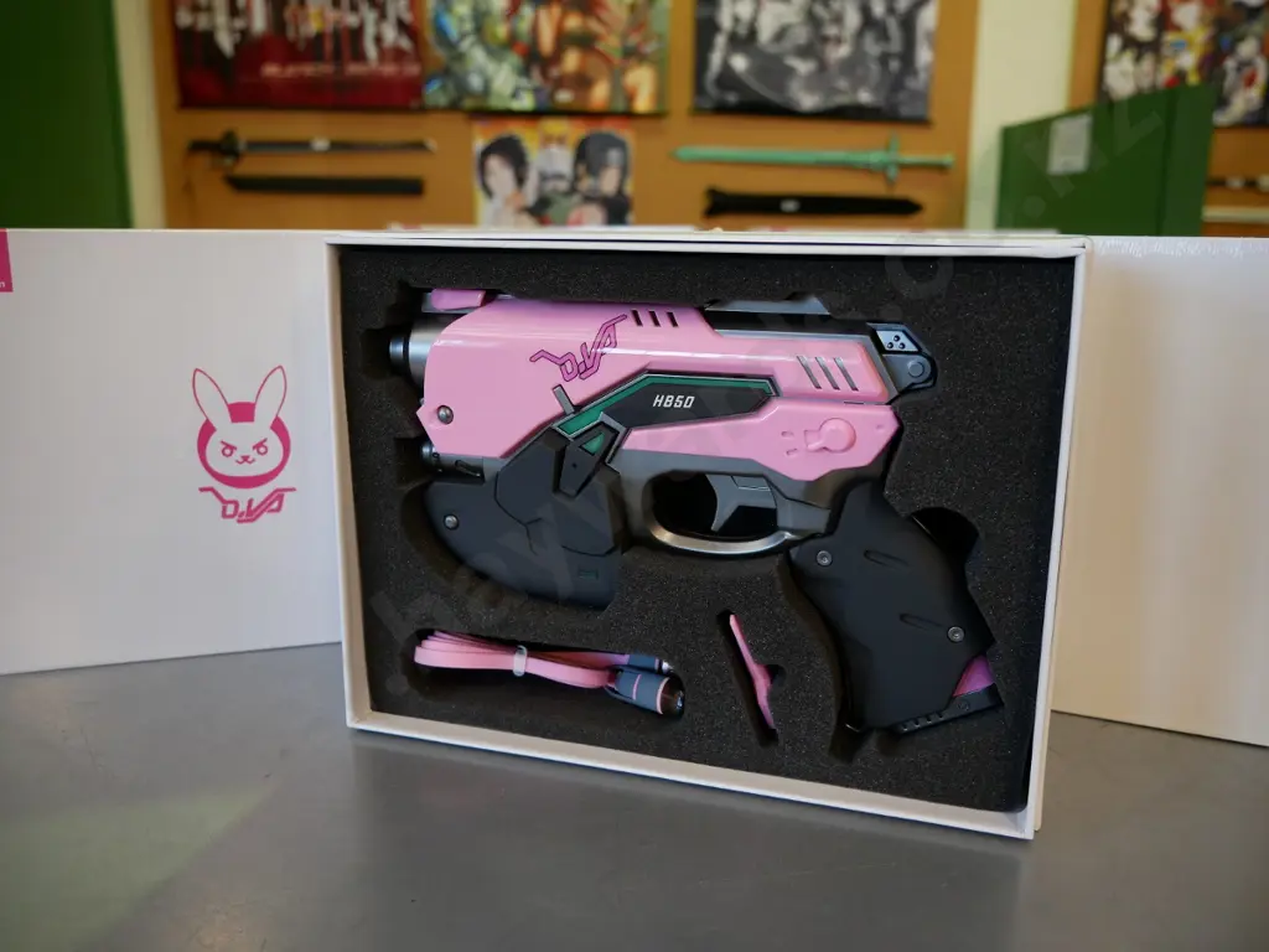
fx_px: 1100
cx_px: 634
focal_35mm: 30
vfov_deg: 46.8
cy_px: 476
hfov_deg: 60.0
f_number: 3.7
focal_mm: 15
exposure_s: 1/60
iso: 320
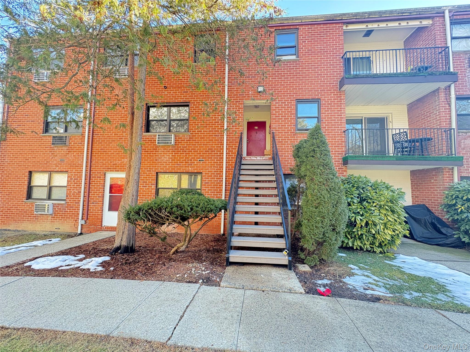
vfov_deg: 85.7
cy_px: 176
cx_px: 235
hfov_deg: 102.1
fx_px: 190
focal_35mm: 14
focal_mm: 2.22
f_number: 2.2
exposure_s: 1/99
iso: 160
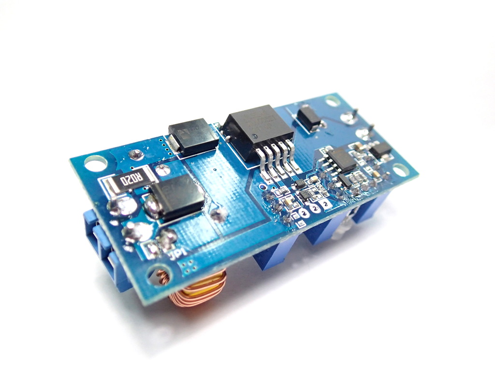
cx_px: 248
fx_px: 429
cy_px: 186
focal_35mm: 30
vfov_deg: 46.8
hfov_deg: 60.0
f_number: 2.3
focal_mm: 5.5
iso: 400
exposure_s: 1/125
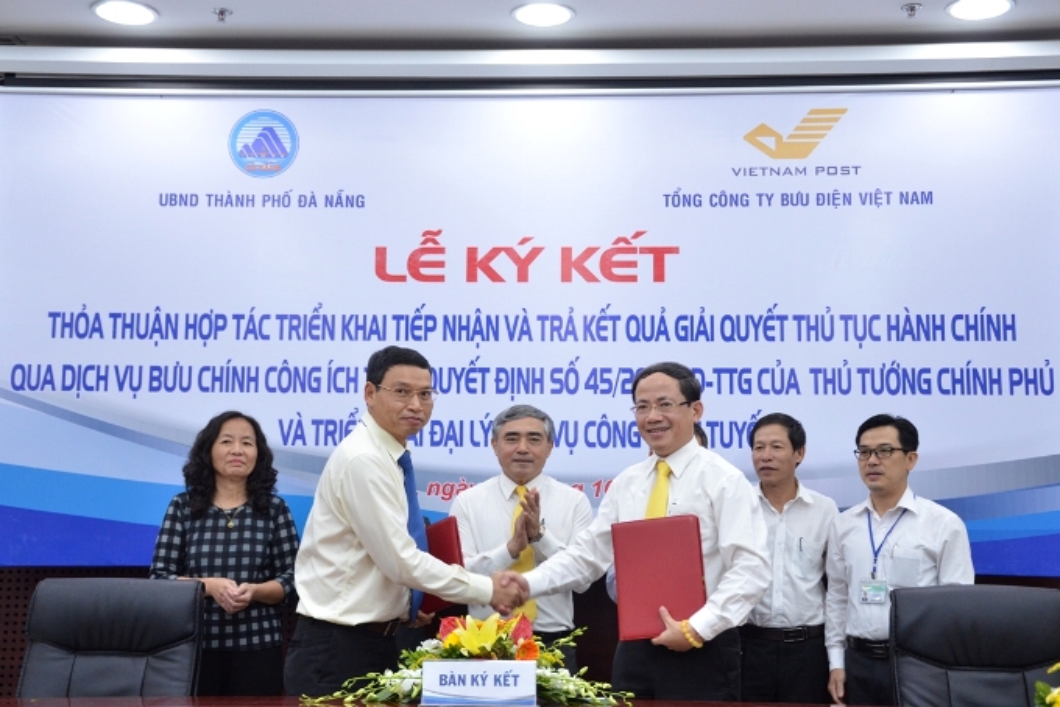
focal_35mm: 52
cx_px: 530
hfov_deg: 37.8
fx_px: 1546
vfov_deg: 25.8
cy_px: 354
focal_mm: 35
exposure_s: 1/60
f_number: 4.2
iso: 1000
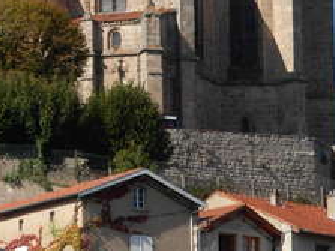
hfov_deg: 3.9
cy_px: -26
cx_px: 23
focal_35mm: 512
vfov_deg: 2.9
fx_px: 4952
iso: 79
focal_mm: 31.4
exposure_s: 1/512
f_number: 5
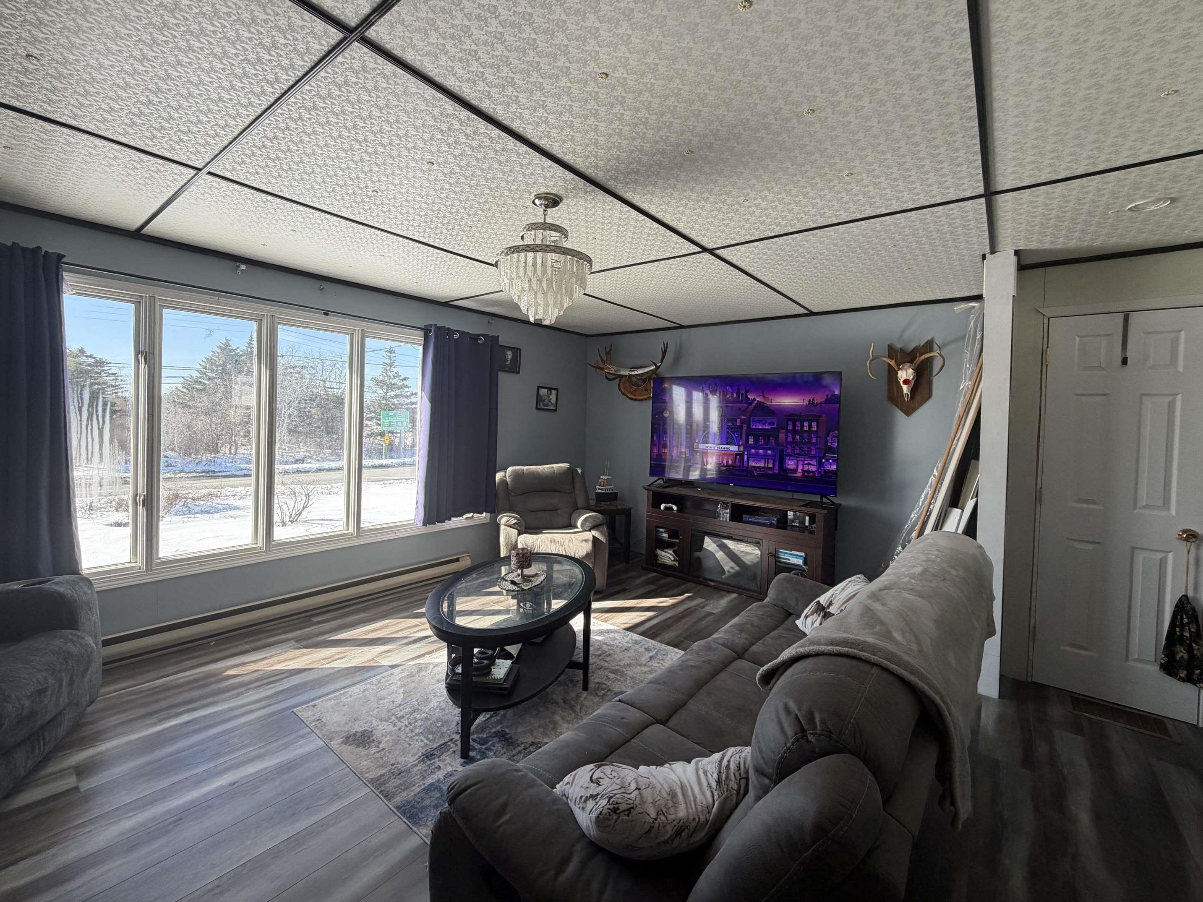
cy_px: 428
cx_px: 596
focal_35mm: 15
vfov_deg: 81.7
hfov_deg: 98.2
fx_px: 521
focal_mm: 2.22
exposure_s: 1/230
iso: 50
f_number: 2.2
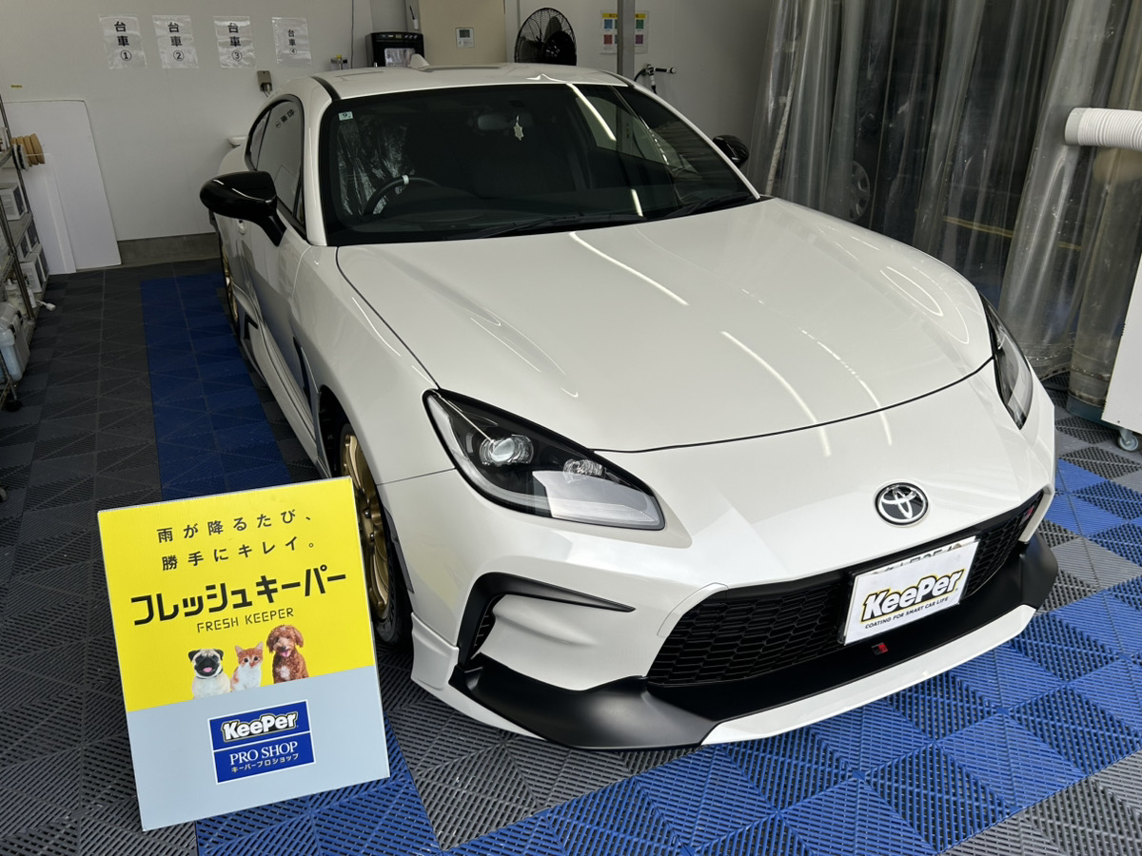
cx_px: 571
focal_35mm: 26
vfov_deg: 53.1
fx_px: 858
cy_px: 428
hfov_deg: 67.3
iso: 50
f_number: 1.5
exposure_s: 1/1575
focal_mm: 5.7
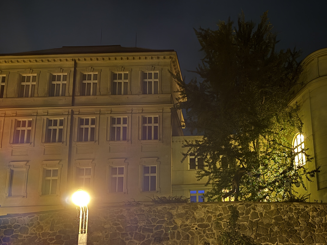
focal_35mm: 44
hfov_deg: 41.9
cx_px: 239
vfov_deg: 32.3
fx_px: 416
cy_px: 183
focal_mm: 6.76
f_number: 1.78
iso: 1250
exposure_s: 1/5
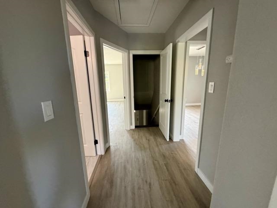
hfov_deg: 102.1
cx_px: 138
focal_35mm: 14
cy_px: 104
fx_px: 112
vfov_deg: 85.7
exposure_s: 1/99
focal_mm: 2.22
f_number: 2.2
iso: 250
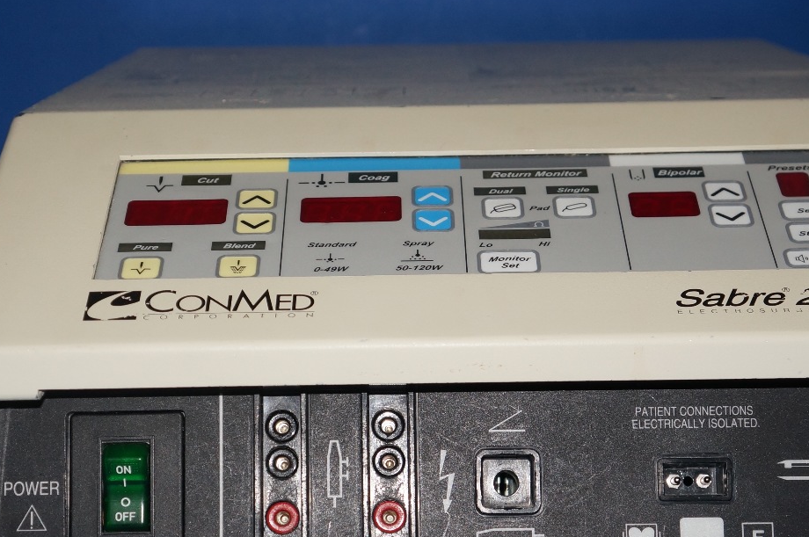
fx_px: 1815
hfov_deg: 25.1
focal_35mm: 81
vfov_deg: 16.8
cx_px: 381
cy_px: 307
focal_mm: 31
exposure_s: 1/60
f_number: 4
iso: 400
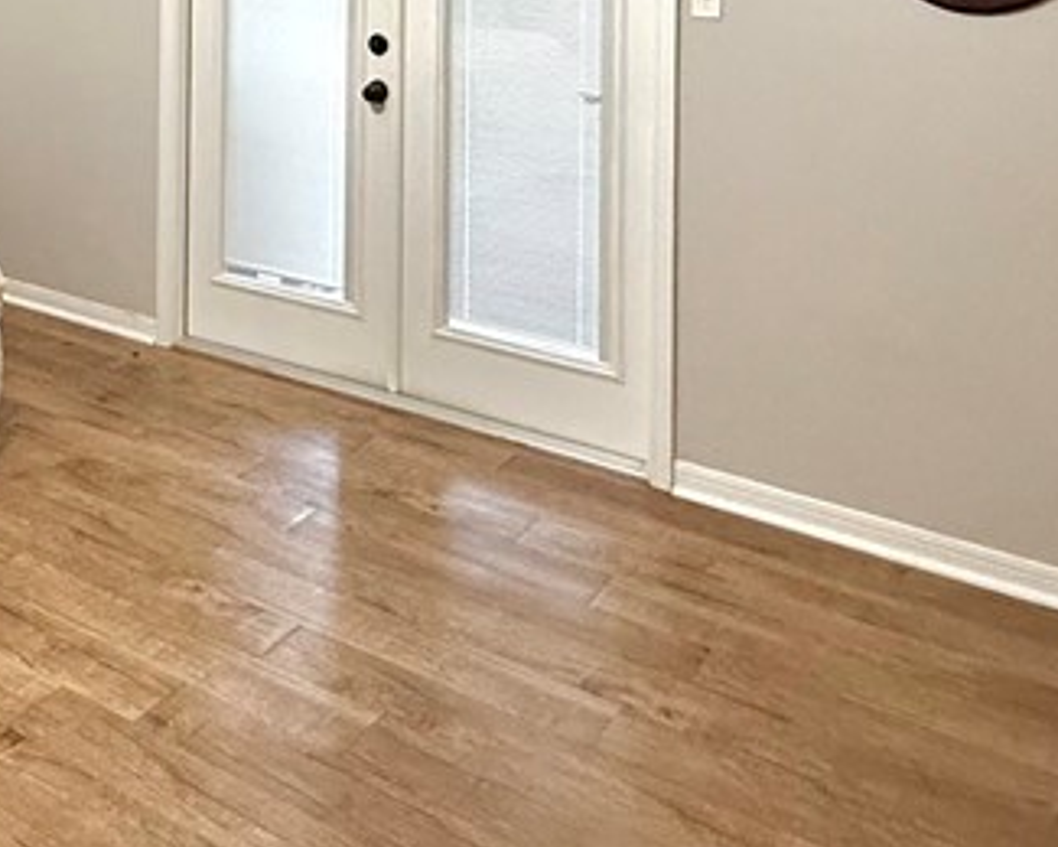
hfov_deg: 40.5
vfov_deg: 30.4
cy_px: -134
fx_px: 1346
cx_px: 160
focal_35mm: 43
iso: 640
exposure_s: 1/60
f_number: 2.2
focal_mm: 2.22
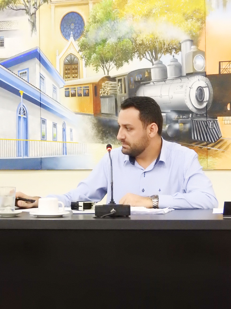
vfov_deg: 17.1
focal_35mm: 115
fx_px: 1023
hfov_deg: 12.9
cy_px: 154
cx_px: 116
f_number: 5
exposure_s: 1/20
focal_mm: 20.6
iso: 1600
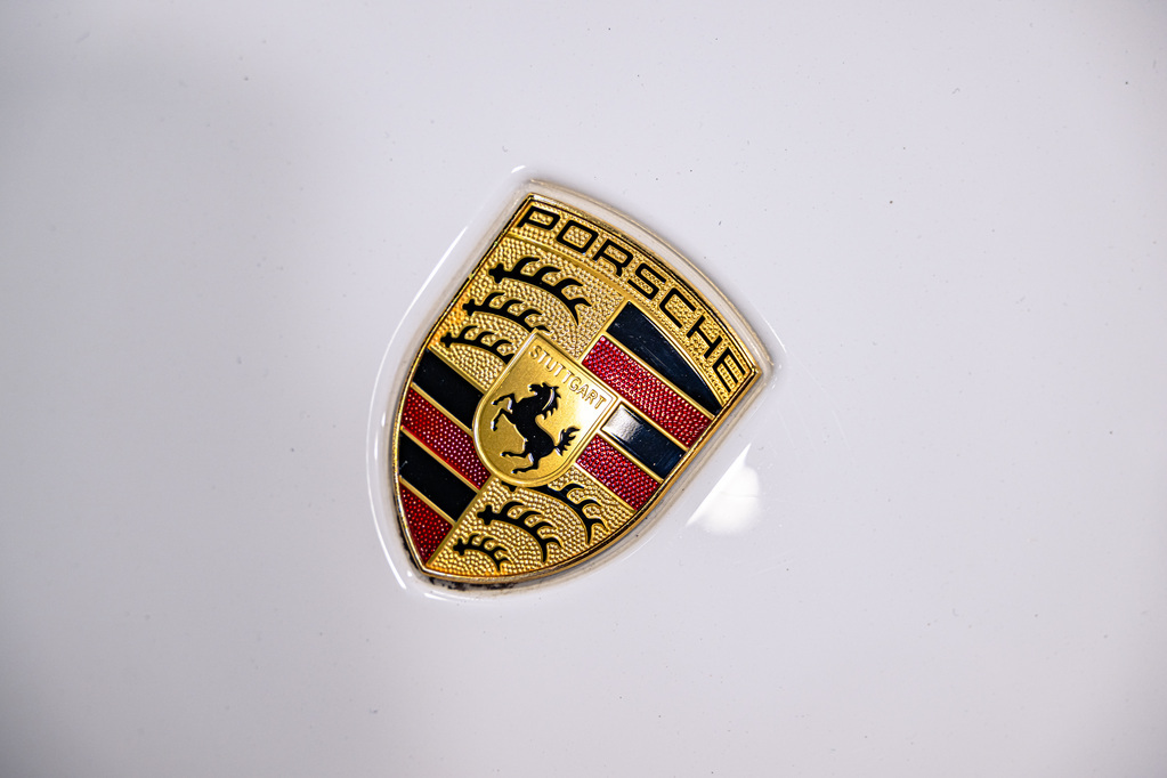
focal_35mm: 75
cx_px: 584
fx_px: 2431
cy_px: 389
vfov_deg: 18.2
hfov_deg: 27.0
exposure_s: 1/100
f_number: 4
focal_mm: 75
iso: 160
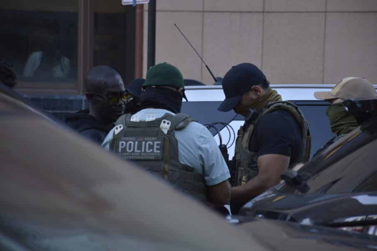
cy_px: 126
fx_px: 2197
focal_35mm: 210
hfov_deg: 9.8
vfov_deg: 6.5
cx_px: 188
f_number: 5.6
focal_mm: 140
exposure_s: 1/100
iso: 200
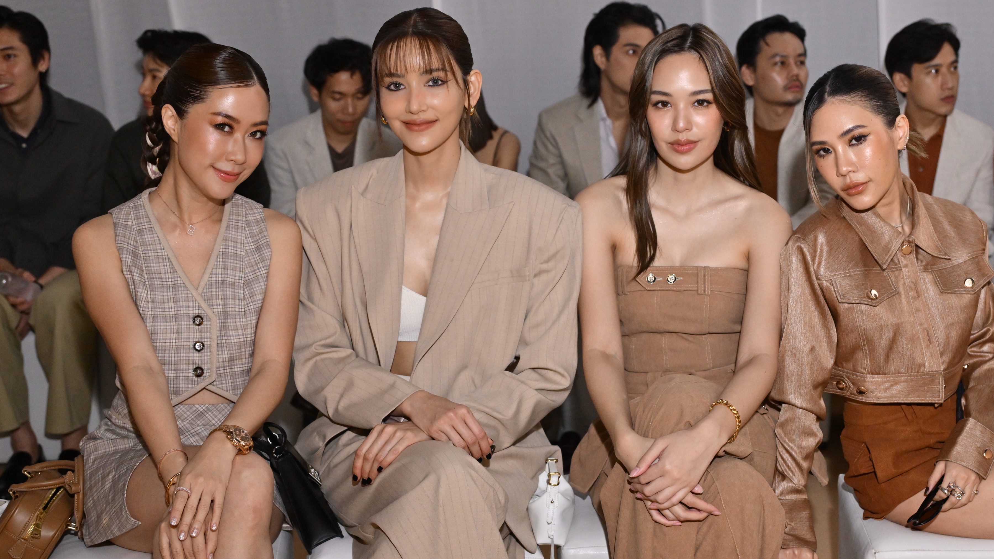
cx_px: 553
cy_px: 305
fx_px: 1397
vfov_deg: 22.6
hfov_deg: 39.1
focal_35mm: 53
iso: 3200
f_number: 4
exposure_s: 1/80
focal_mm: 44
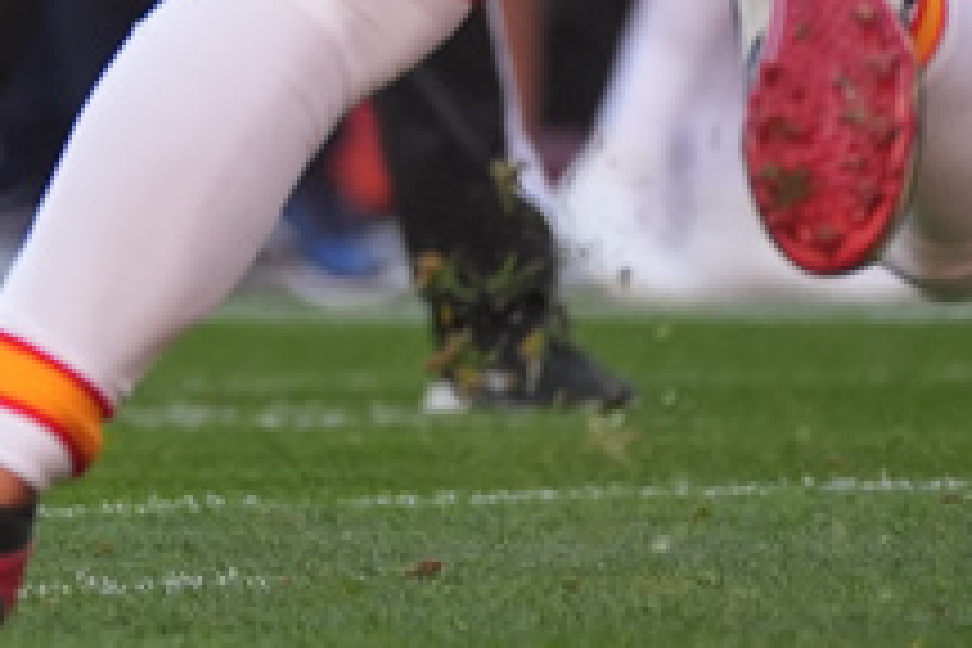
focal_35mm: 1924
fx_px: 51944
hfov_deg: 1.1
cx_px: -594
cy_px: -605
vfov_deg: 0.7
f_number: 6.3
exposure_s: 1/1000
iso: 1250
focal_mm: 405
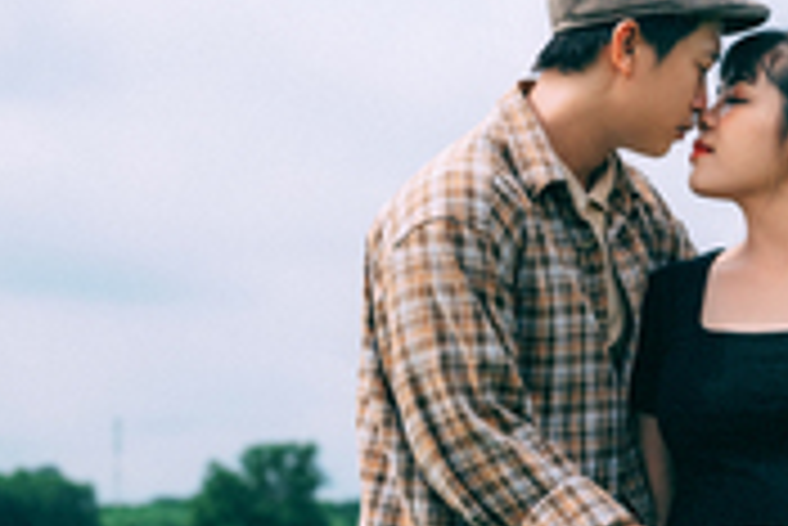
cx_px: 693
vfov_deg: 12.3
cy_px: 407
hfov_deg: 18.1
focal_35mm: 111
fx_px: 2432
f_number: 3.2
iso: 100
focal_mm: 50
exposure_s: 1/4000
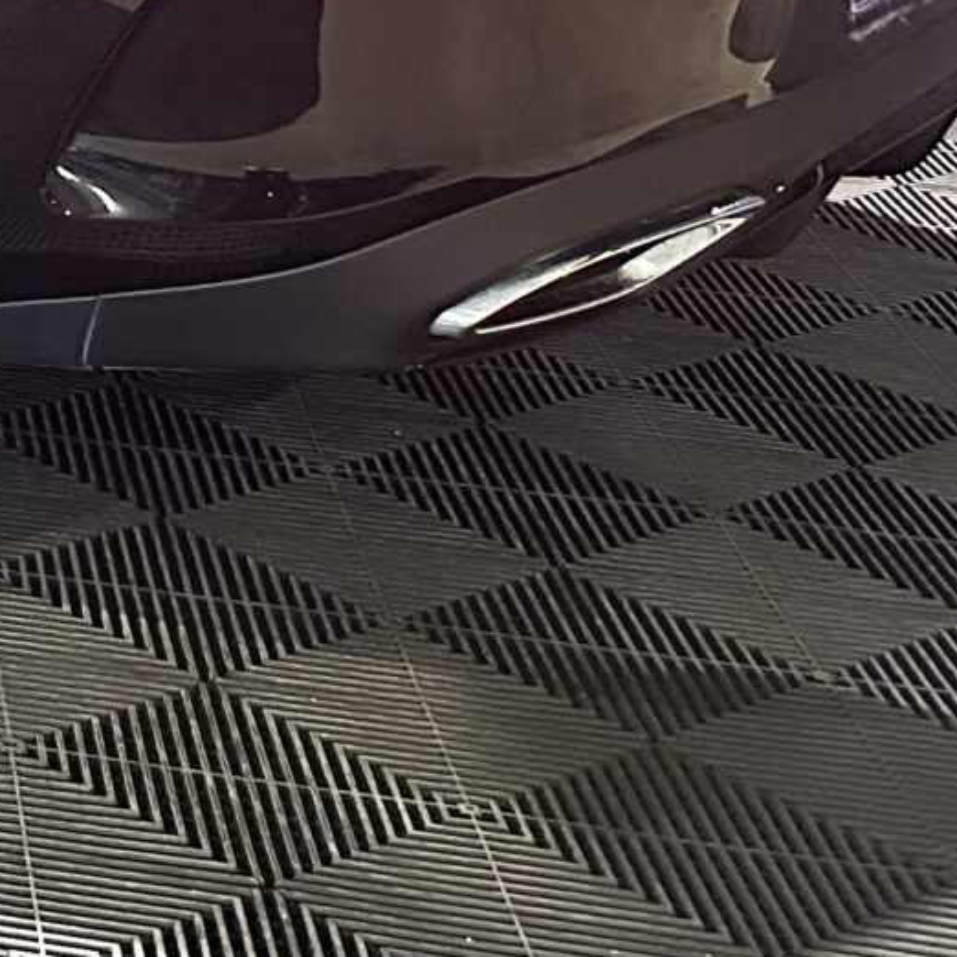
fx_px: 3253
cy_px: -280
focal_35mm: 104
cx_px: -1157
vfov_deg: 15.9
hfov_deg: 13.4
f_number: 1.78
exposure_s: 1/60
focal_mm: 6.86
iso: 640
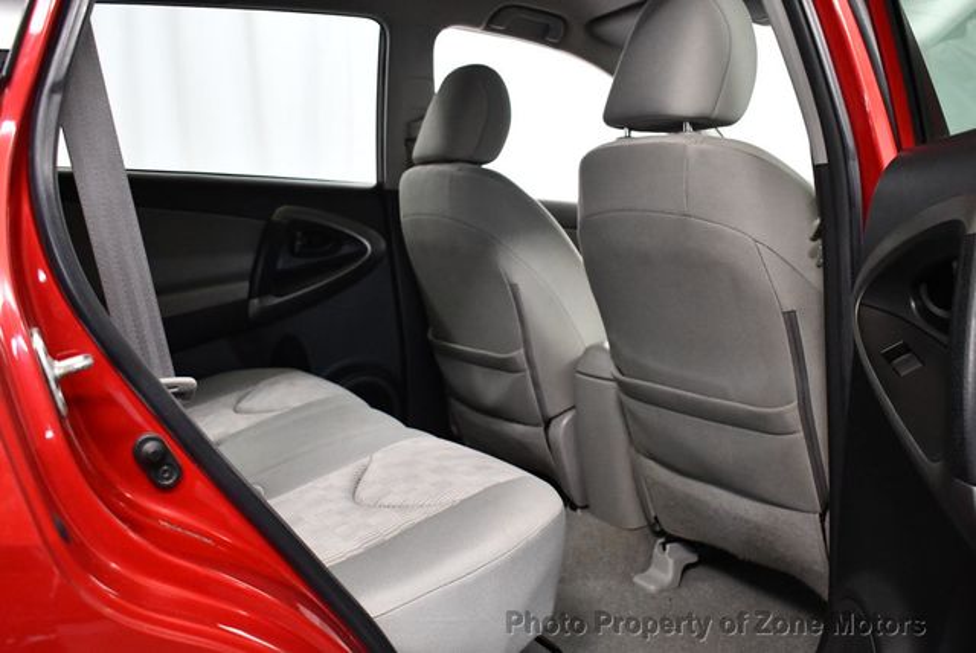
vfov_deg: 36.9
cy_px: 326
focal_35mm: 36
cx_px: 488
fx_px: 977
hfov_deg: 53.1
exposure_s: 1/125
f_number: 3.5
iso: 3200
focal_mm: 18
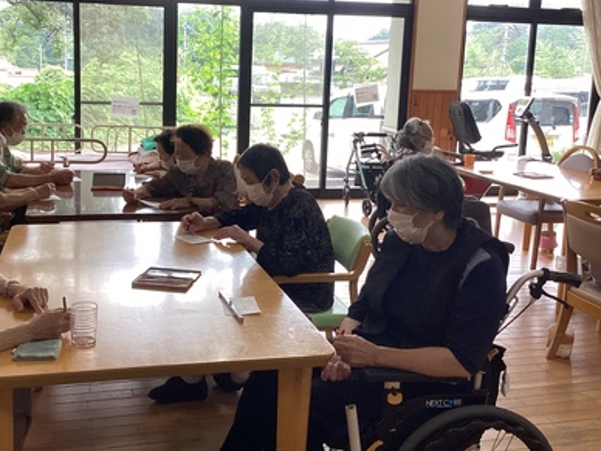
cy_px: 170
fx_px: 694
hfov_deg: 46.4
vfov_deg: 35.8
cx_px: 231
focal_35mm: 40
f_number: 2.4
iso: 100
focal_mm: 3.3
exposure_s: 1/120
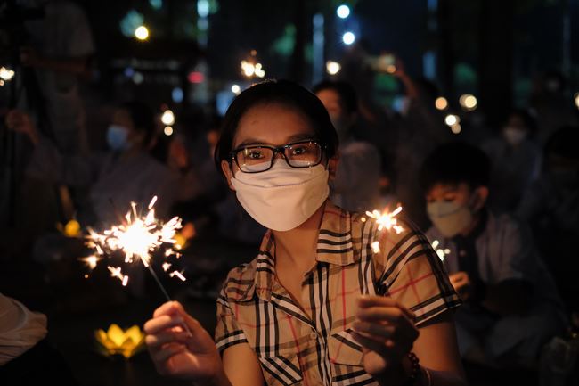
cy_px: 193
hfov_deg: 37.5
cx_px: 290
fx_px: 852
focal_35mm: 53
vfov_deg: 25.5
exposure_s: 1/200
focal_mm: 35
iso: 6400
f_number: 2
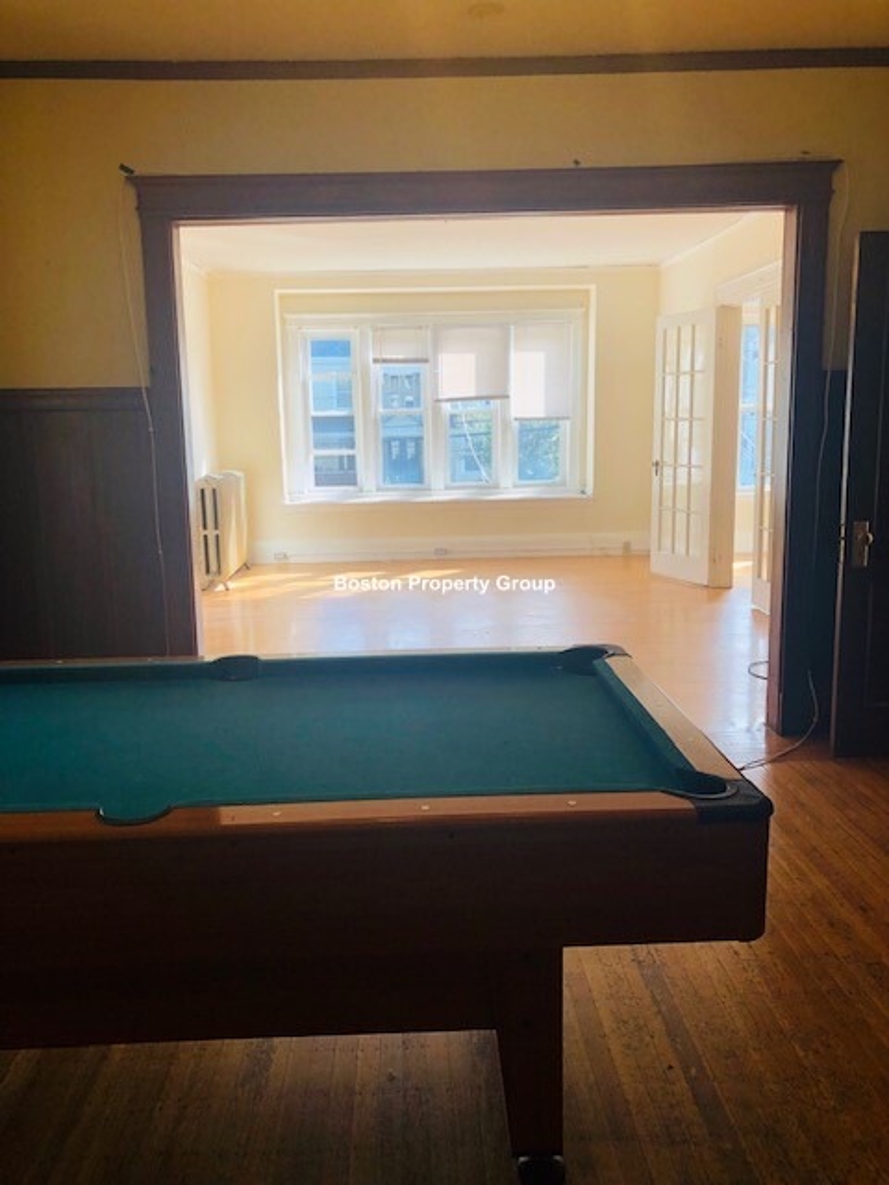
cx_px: 444
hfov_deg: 49.7
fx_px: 959
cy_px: 592
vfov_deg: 63.4
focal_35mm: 28
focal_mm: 4
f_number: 1.8
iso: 40
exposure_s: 1/120
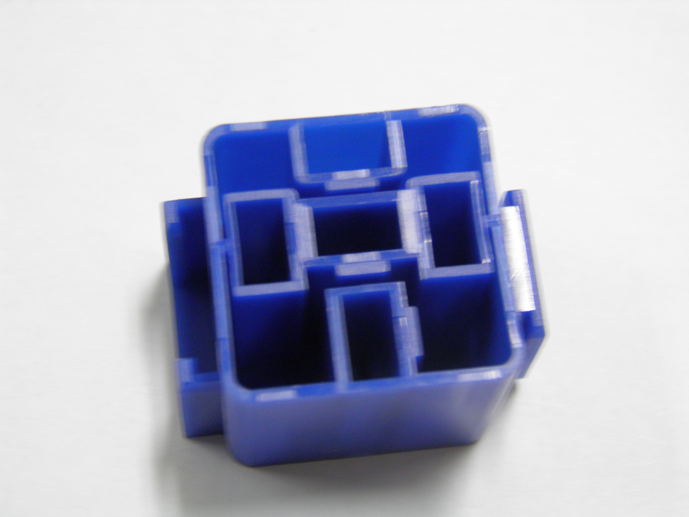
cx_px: 344
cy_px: 258
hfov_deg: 23.3
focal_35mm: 84
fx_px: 1672
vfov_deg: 17.6
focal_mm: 15.2
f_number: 3.9
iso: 200
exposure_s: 1/15
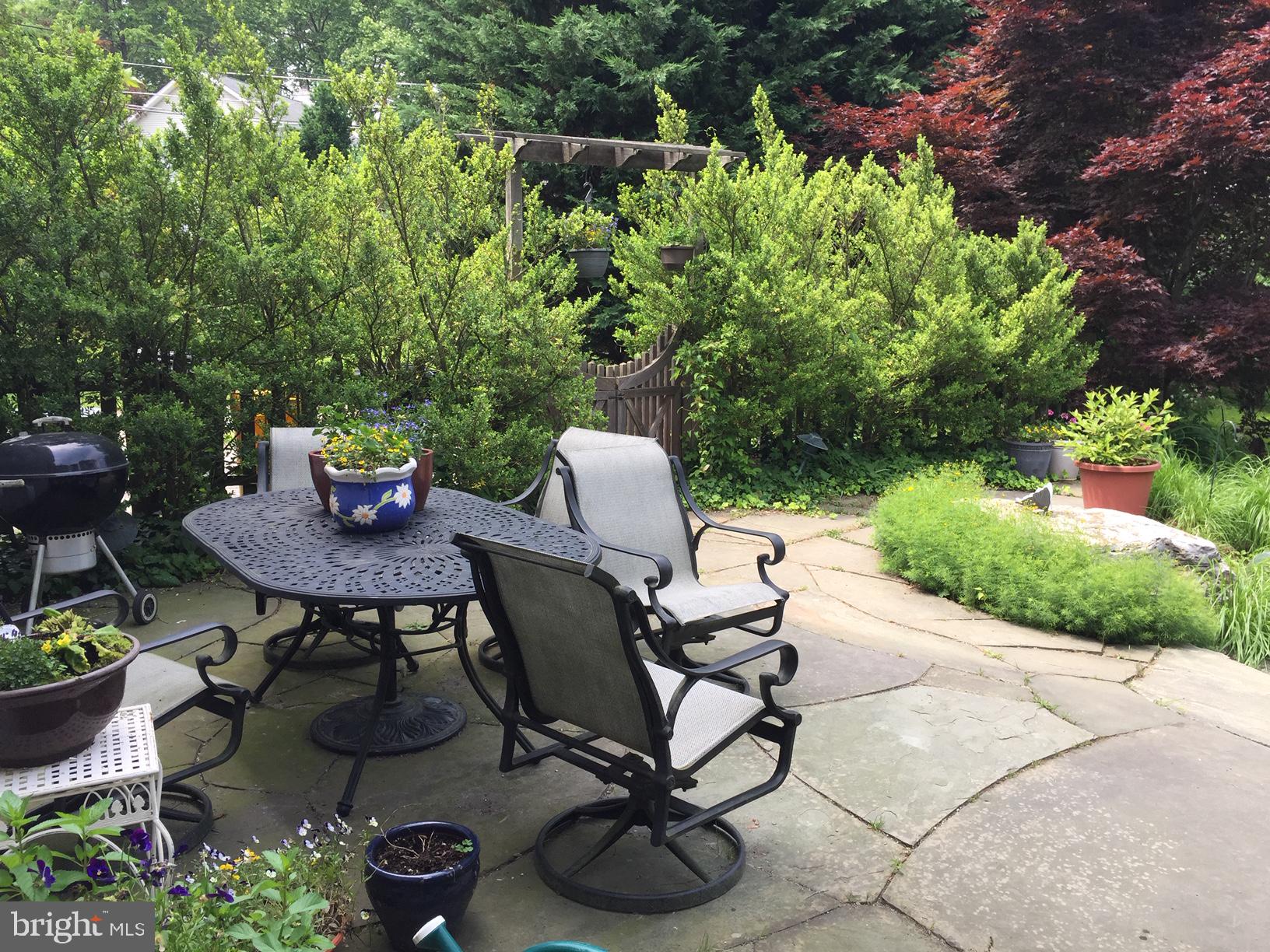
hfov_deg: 61.7
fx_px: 1064
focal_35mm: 29
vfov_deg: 48.2
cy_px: 476
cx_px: 635
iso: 32
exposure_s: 1/416
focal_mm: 4.15
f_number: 2.2
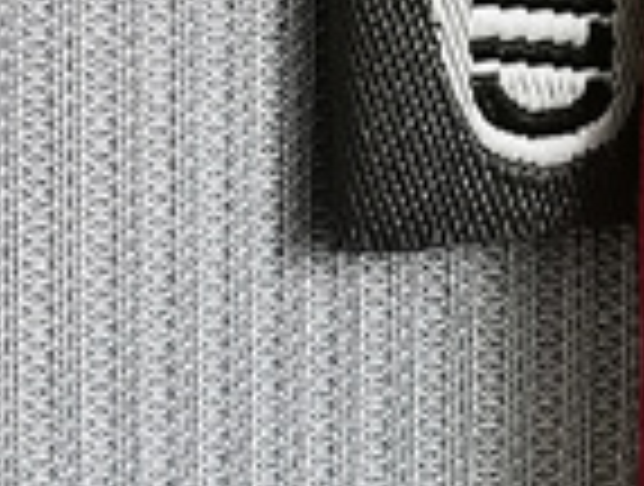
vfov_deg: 7.1
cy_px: -225
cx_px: 887
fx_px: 3861
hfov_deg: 9.3
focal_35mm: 207
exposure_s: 1/60
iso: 250
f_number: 1.8
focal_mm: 5.58
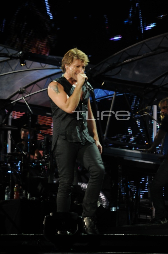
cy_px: 127
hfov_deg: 6.8
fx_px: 1421
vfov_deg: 10.2
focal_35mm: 202
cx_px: 84
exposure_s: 1/125
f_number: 5.6
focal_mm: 135
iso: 800
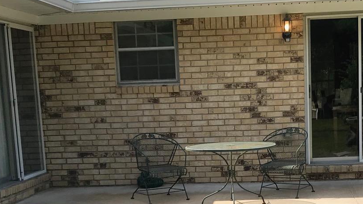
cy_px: 224
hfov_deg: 28.0
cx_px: 243
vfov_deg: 15.7
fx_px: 722
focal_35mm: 75
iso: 20
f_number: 1.8
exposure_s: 1/1623
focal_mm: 3.99
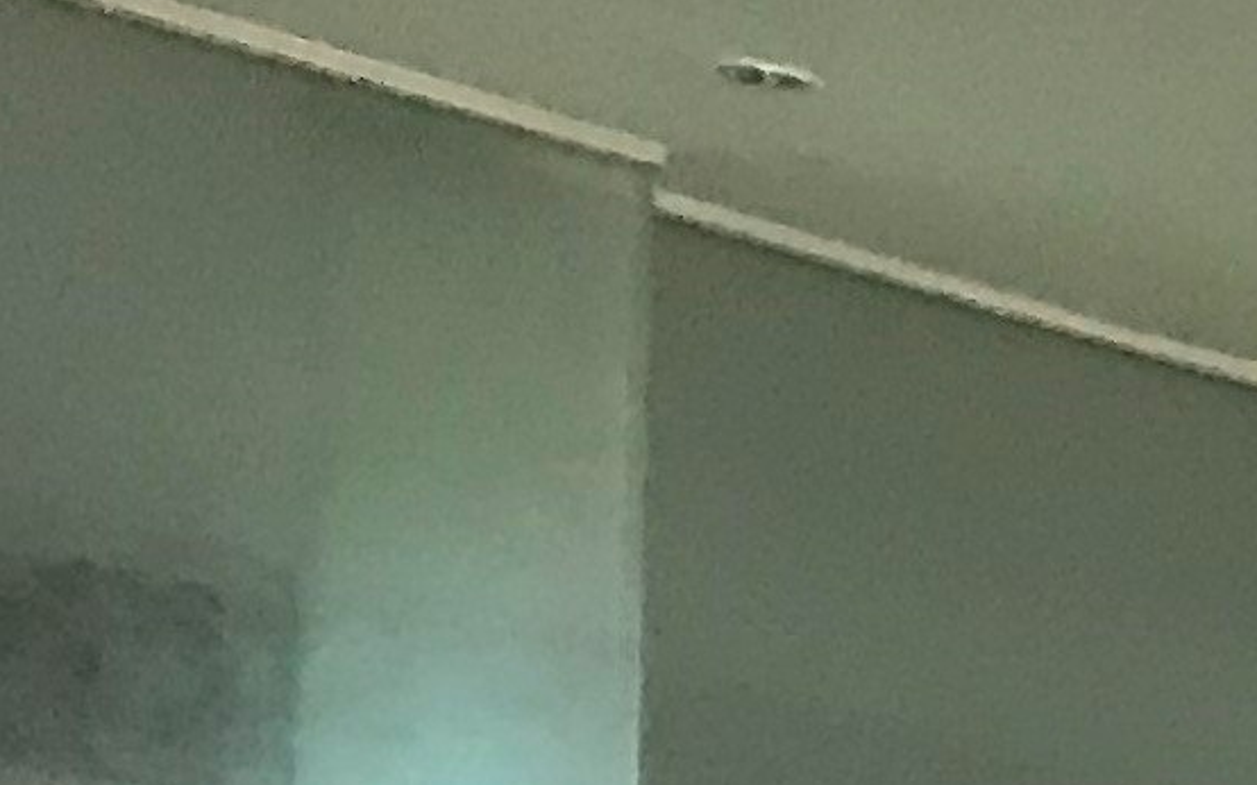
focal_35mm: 216
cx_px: 4497
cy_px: 2178
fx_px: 7398
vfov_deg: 5.7
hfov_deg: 7.6
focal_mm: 3.99
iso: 40
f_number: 1.8
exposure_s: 1/17
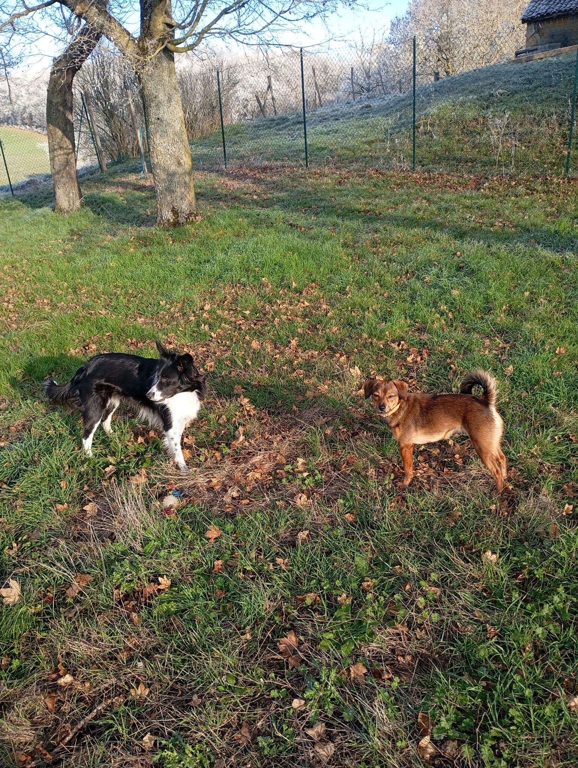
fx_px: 622
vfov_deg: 63.4
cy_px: 384
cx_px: 289
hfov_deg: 49.9
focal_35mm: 28
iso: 100
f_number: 1.8
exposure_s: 1/152
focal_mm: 4.27
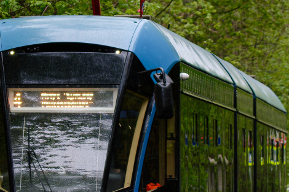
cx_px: 72
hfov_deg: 4.9
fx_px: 3394
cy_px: 63
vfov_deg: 3.2
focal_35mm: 423
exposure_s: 1/320
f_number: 4.5
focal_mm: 102
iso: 400
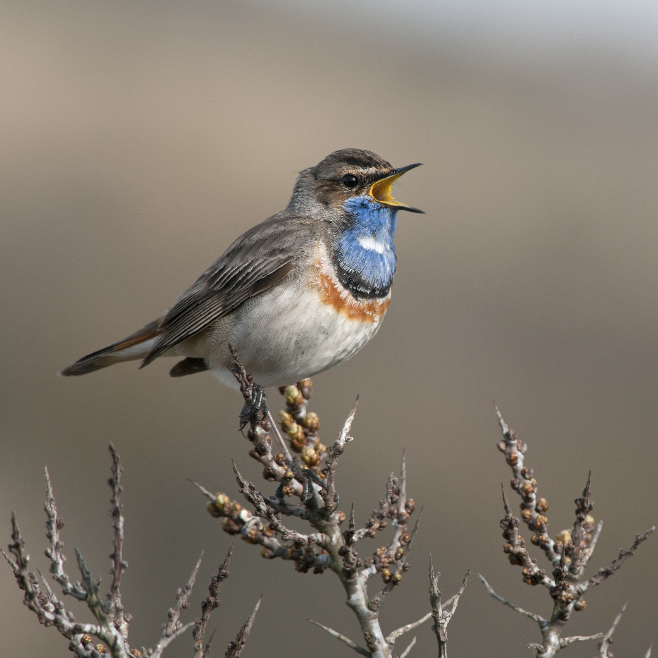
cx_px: 491
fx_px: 20645
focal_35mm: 960
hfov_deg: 1.8
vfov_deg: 1.8
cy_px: 329
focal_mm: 500
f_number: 10
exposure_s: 1/640
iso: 400
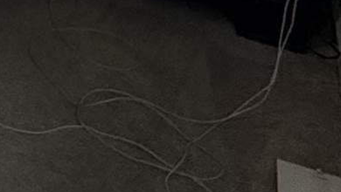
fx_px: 1086
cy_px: -466
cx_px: -395
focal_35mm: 120
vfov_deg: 8.0
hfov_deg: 14.1
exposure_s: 1/120
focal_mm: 2.22
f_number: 2.2
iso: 320
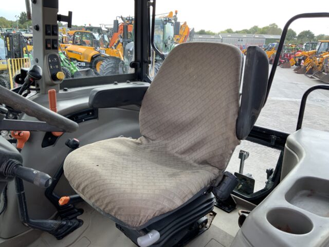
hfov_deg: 61.7
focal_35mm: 29
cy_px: 124
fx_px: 276
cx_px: 164
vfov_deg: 48.2
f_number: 1.8
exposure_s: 1/122
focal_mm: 3
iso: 20
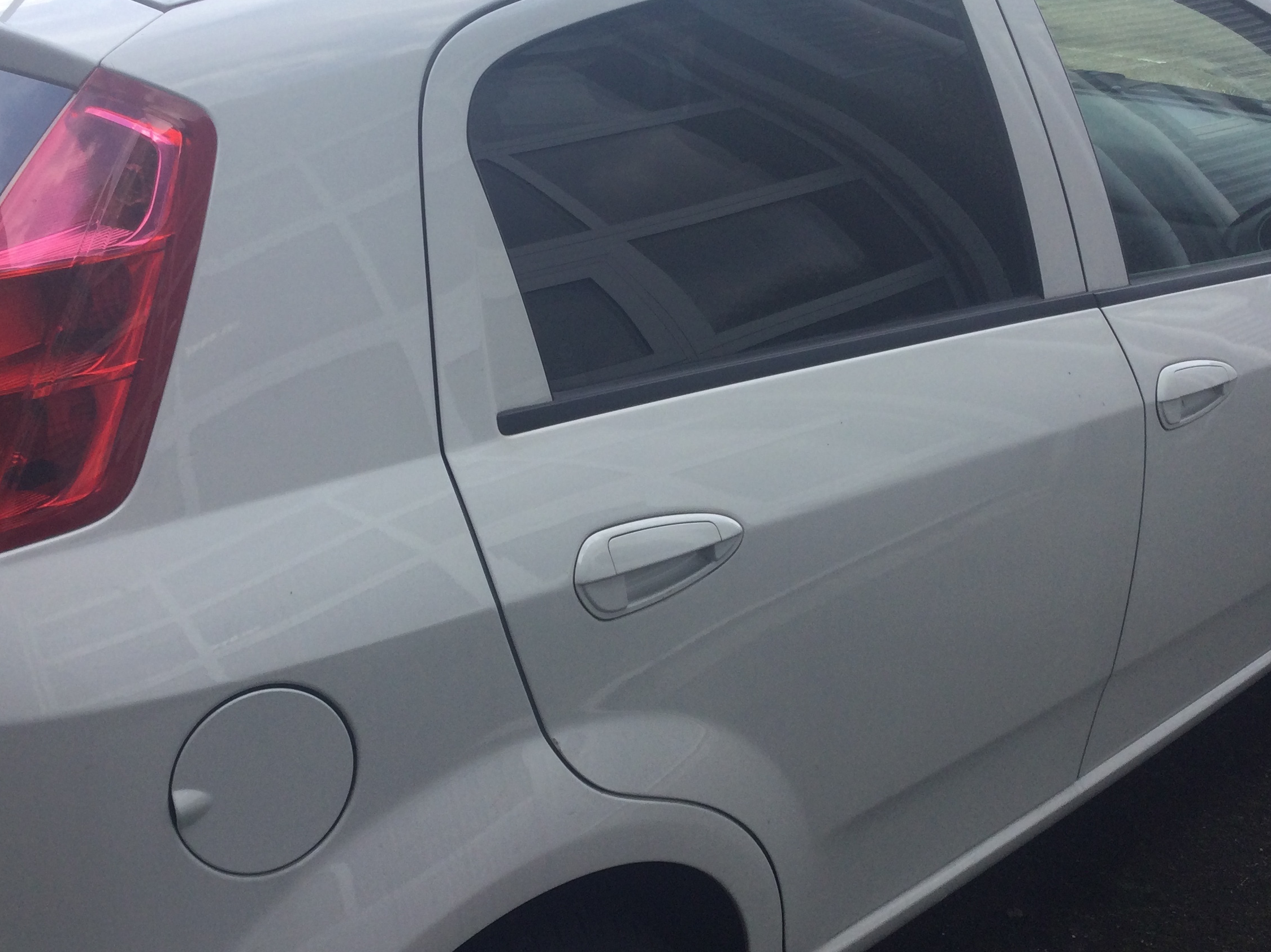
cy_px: 532
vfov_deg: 32.1
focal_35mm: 45
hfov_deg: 42.1
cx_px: 614
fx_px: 1652
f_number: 2.4
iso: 25
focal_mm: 3.3
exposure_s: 1/433
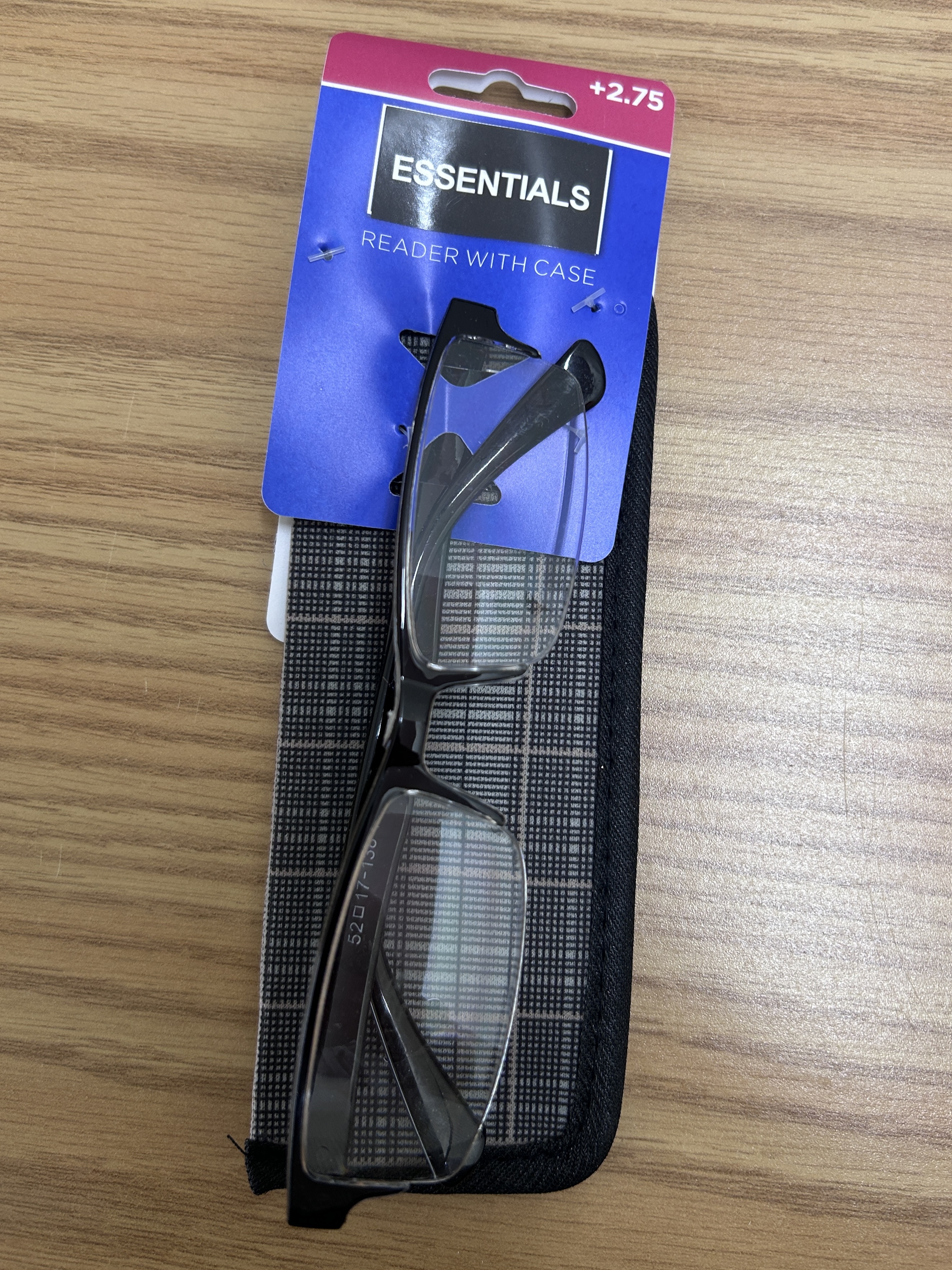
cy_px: 643
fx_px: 990
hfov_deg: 51.3
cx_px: 494
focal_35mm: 27
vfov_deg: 65.3
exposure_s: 1/60
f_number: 1.5
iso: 80
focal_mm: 5.7
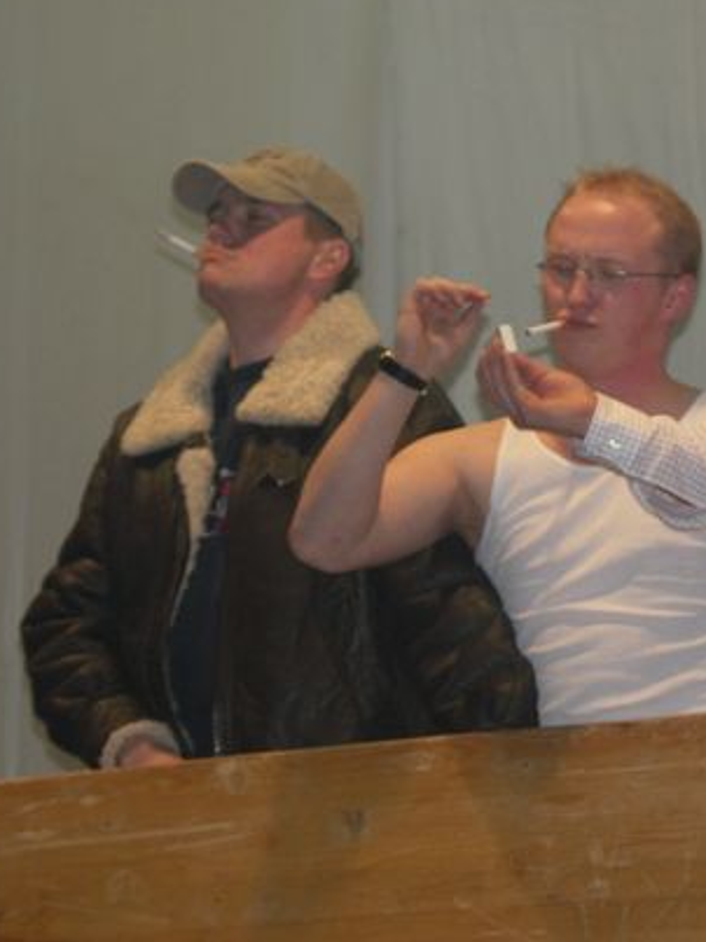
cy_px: 383
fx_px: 4843
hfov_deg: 8.3
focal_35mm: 178
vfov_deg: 11.1
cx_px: 715
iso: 200
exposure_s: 1/100
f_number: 3.2
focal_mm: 28.9
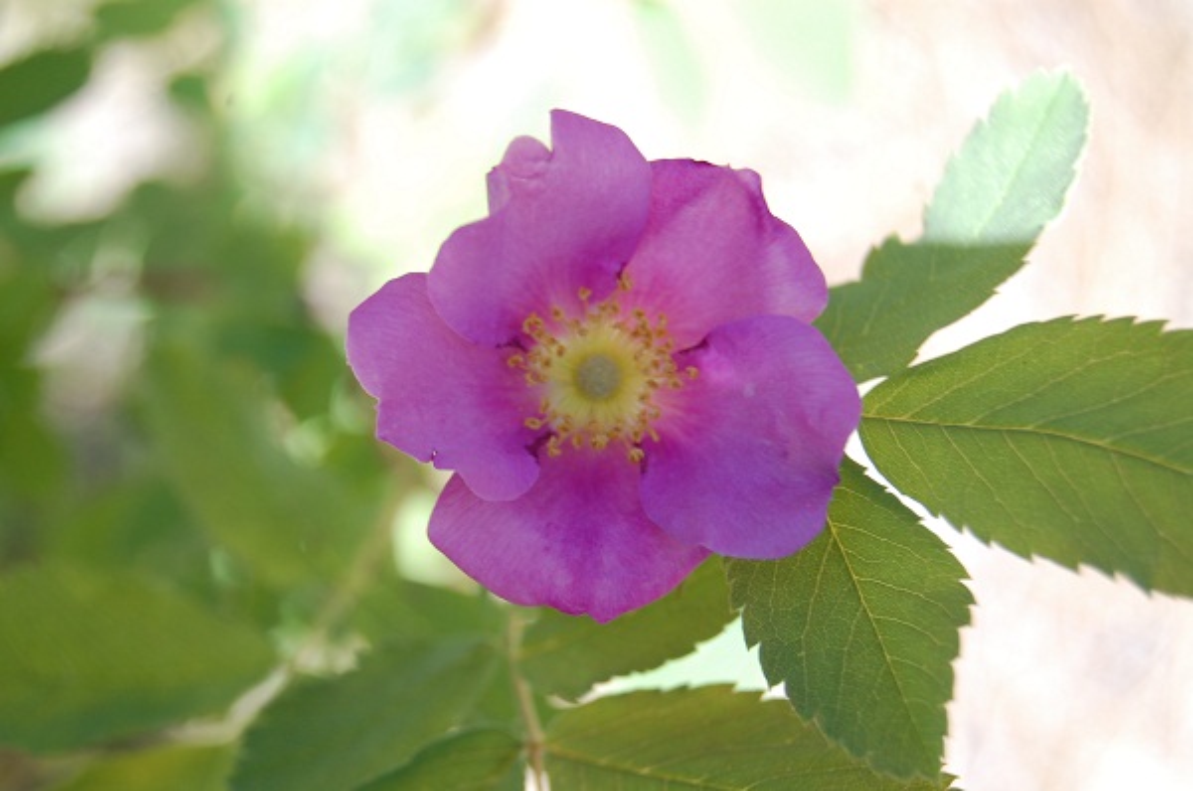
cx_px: 596
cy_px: 396
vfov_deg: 16.5
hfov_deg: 24.7
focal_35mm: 82
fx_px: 2730
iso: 200
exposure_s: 1/80
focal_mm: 55
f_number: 8
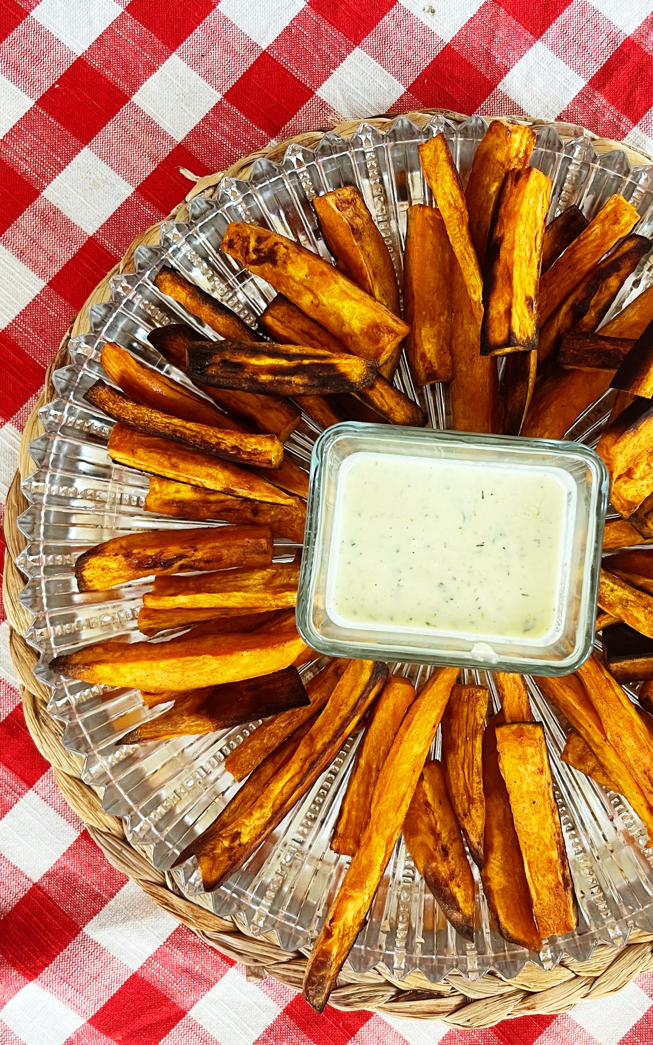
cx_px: 426
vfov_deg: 52.7
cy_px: 525
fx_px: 1053
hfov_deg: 34.2
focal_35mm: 37
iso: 125
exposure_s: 1/60
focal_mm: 5.1
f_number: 1.6
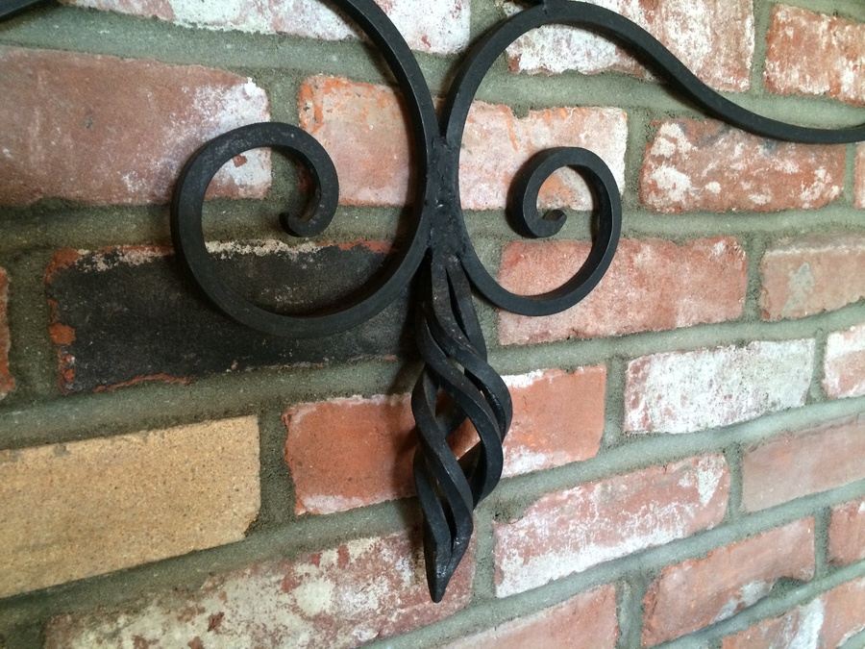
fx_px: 750
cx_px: 432
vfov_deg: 46.8
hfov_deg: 60.0
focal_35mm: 30
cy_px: 324
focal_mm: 4.12
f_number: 2.2
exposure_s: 1/30
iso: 200
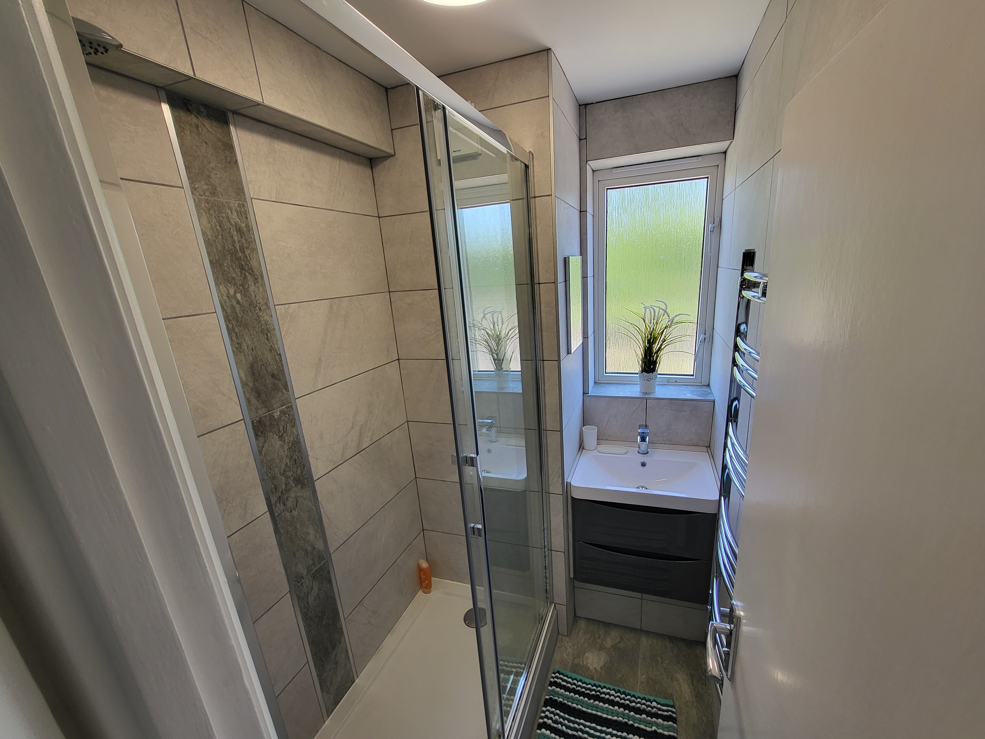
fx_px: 398
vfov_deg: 85.5
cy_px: 396
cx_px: 513
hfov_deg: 102.0
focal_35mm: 14
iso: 40
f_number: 2.2
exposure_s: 1/50
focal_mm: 1.74
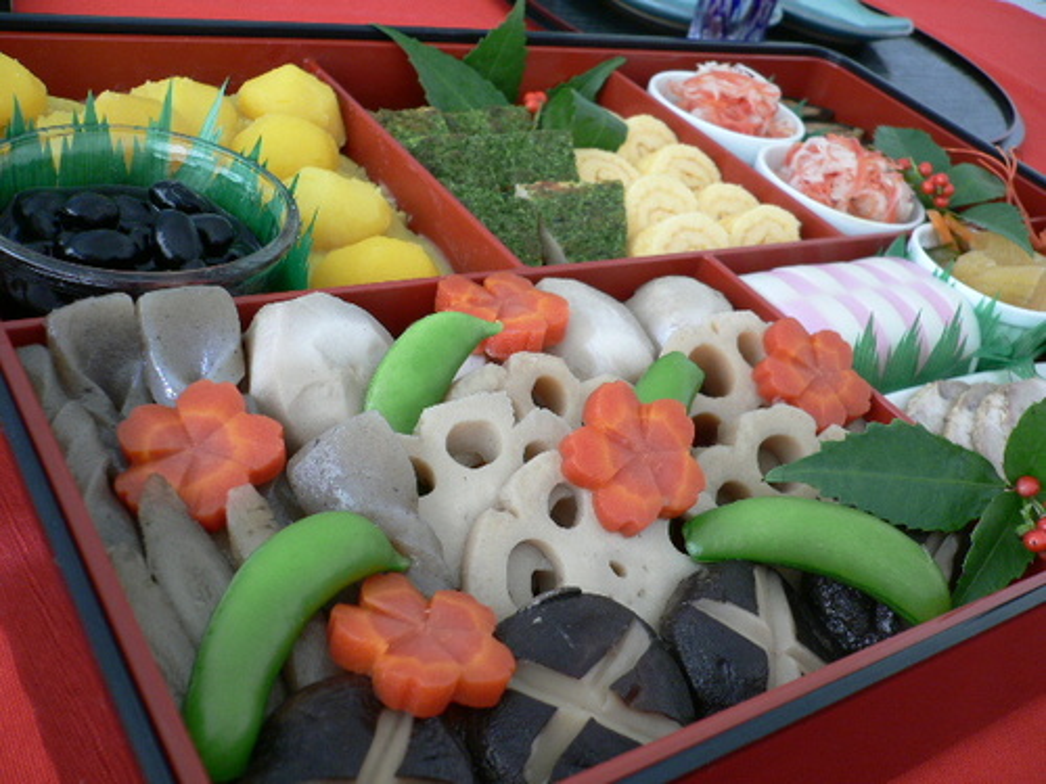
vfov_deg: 40.7
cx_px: 523
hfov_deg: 52.6
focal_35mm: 35
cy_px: 392
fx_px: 1058
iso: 100
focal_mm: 5.8
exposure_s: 1/40
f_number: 2.8
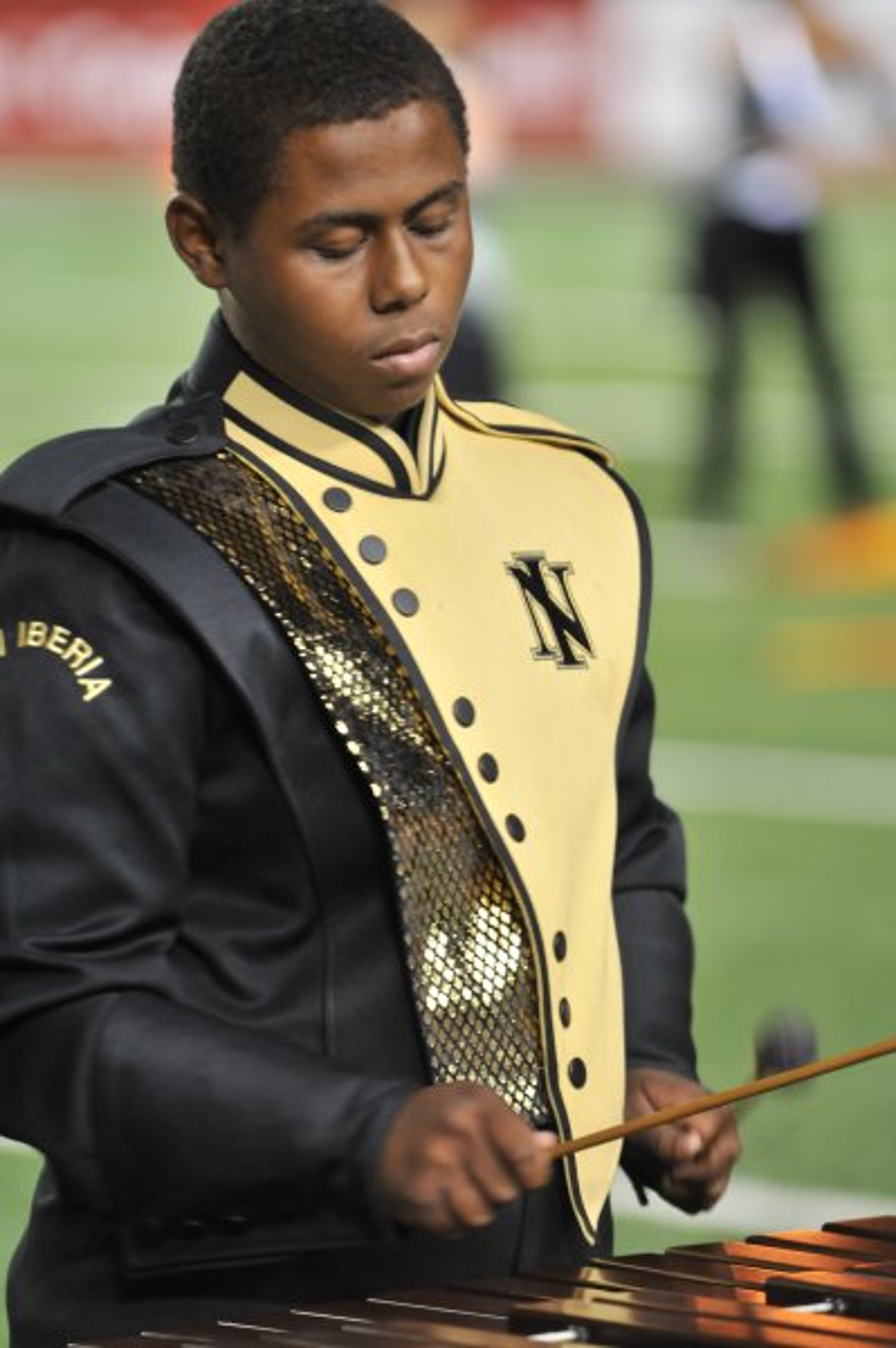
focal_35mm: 300
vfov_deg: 6.9
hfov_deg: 4.6
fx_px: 11219
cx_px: 448
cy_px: 674
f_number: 2.8
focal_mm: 200
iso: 800
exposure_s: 1/100
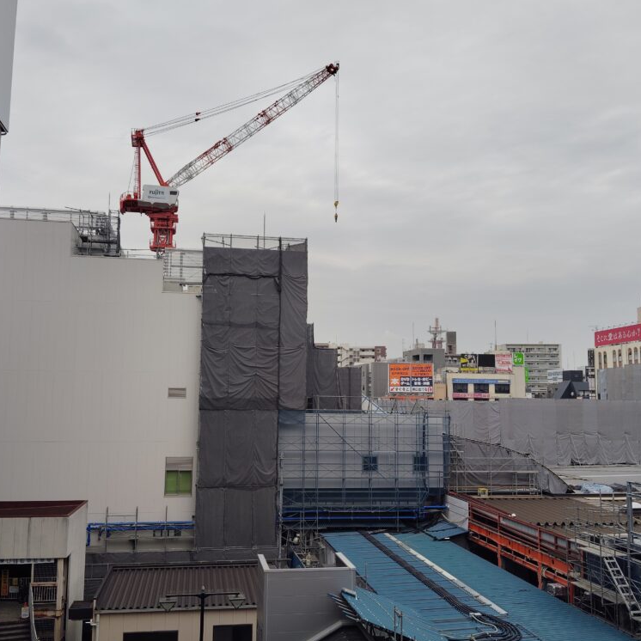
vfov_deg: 48.4
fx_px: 712
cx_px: 320
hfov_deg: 48.5
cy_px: 329
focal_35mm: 34
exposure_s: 1/586
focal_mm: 4.22
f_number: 1.8
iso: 50
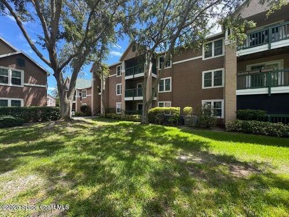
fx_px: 117
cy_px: 108
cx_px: 144
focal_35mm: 14
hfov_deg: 102.1
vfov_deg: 85.7
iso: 40
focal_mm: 2.22
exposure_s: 1/306
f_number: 2.2
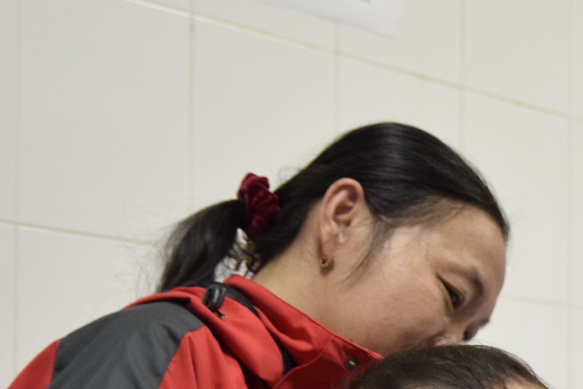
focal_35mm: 119
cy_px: 442
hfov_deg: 16.3
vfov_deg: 11.3
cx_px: 742
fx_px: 1935
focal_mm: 27
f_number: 3.3
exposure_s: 1/60
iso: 800
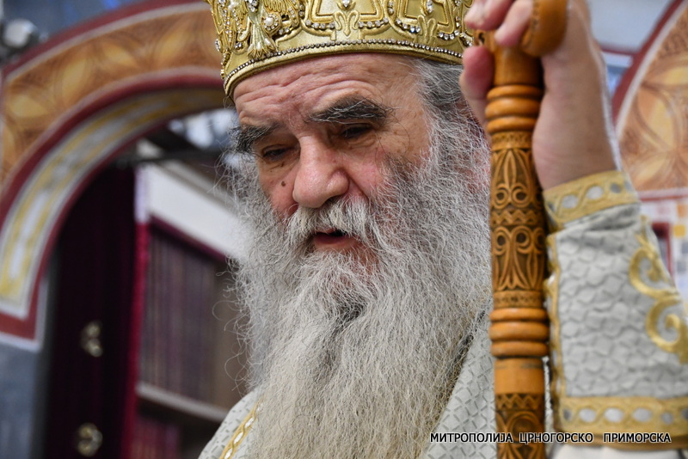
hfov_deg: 19.4
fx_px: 2007
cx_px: 344
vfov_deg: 13.1
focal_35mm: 105
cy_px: 230
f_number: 5
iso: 3200
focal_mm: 70
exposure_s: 1/80
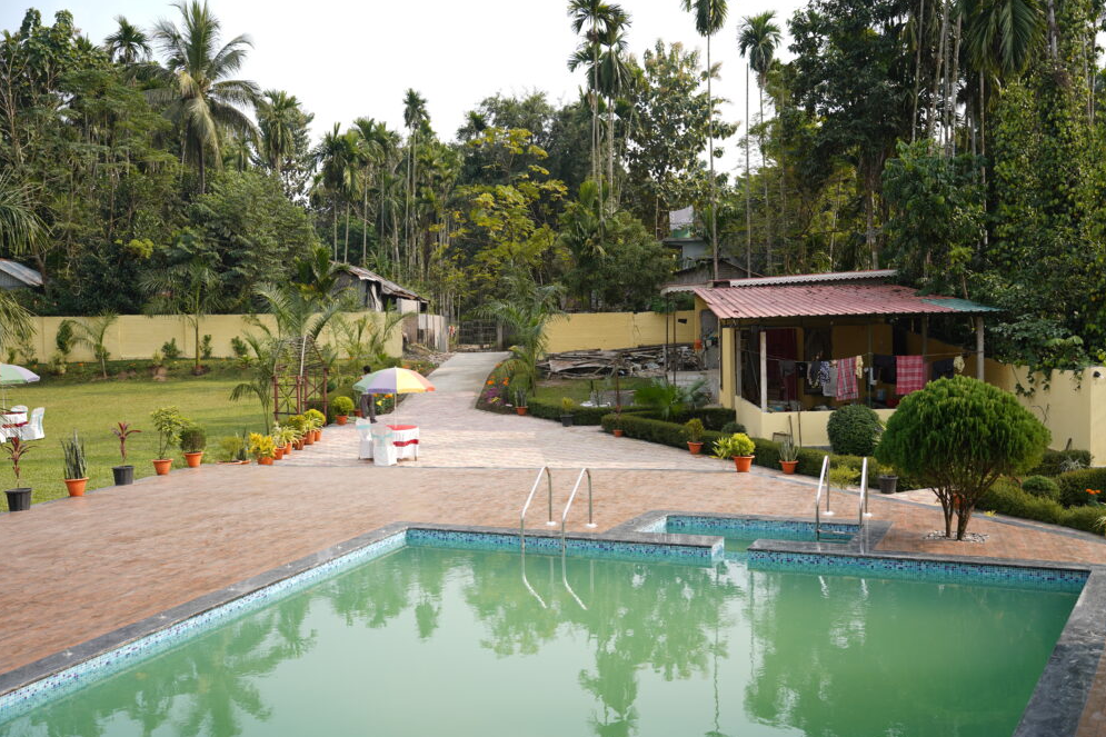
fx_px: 1075
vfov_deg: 37.8
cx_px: 562
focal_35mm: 35
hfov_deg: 54.4
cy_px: 376
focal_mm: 34
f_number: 2.8
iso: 50
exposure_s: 1/400
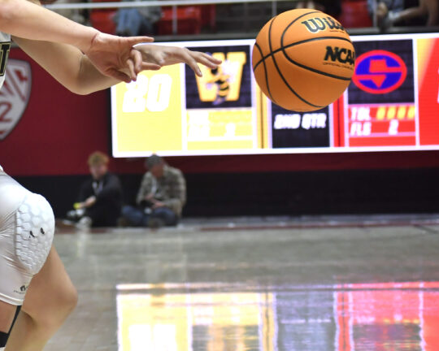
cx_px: -40
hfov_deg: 8.8
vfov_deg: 7.1
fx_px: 2845
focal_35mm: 219
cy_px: 117
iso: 1400
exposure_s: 1/1000
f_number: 4.5
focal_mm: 70
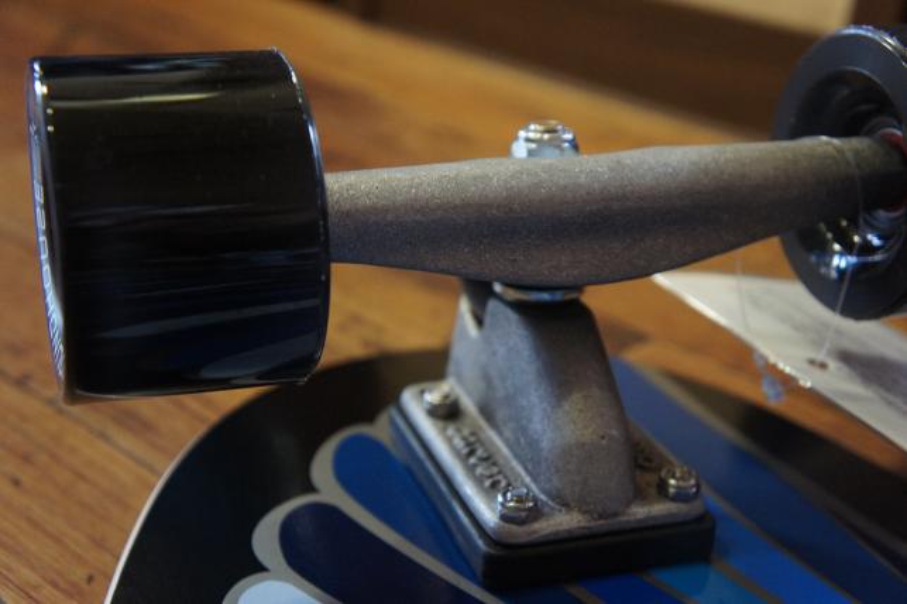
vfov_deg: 25.0
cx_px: 454
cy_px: 302
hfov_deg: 36.9
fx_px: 1360
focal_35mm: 54
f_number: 4.5
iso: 1600
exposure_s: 1/30
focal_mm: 36
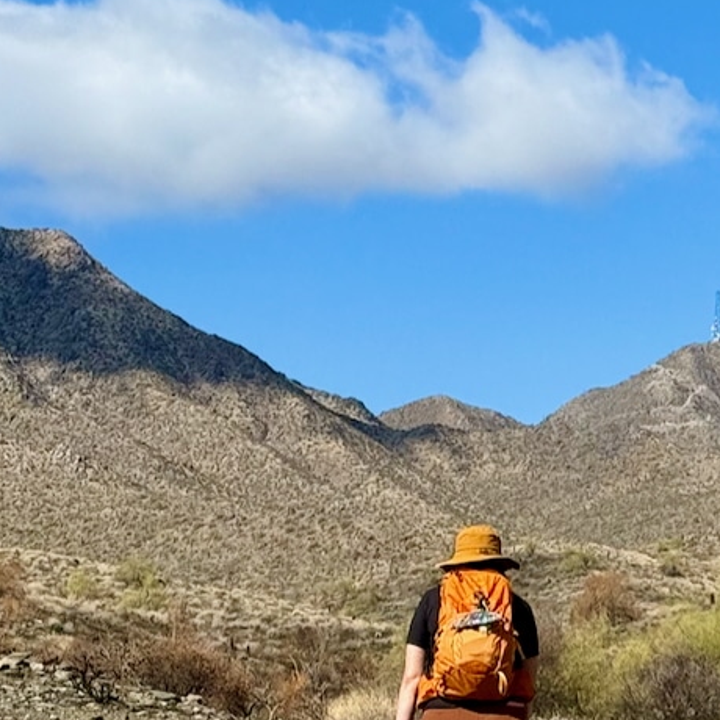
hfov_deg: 14.7
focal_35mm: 118
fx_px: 2777
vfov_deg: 14.8
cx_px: 615
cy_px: 308
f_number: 1.78
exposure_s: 1/6024
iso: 64
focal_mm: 6.76
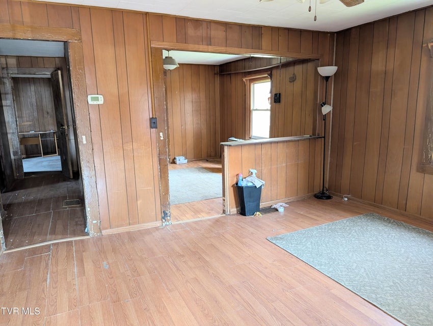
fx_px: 301
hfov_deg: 71.5
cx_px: 216
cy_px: 163
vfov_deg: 56.9
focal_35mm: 24
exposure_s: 1/131
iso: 532
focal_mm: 6.9
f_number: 1.68
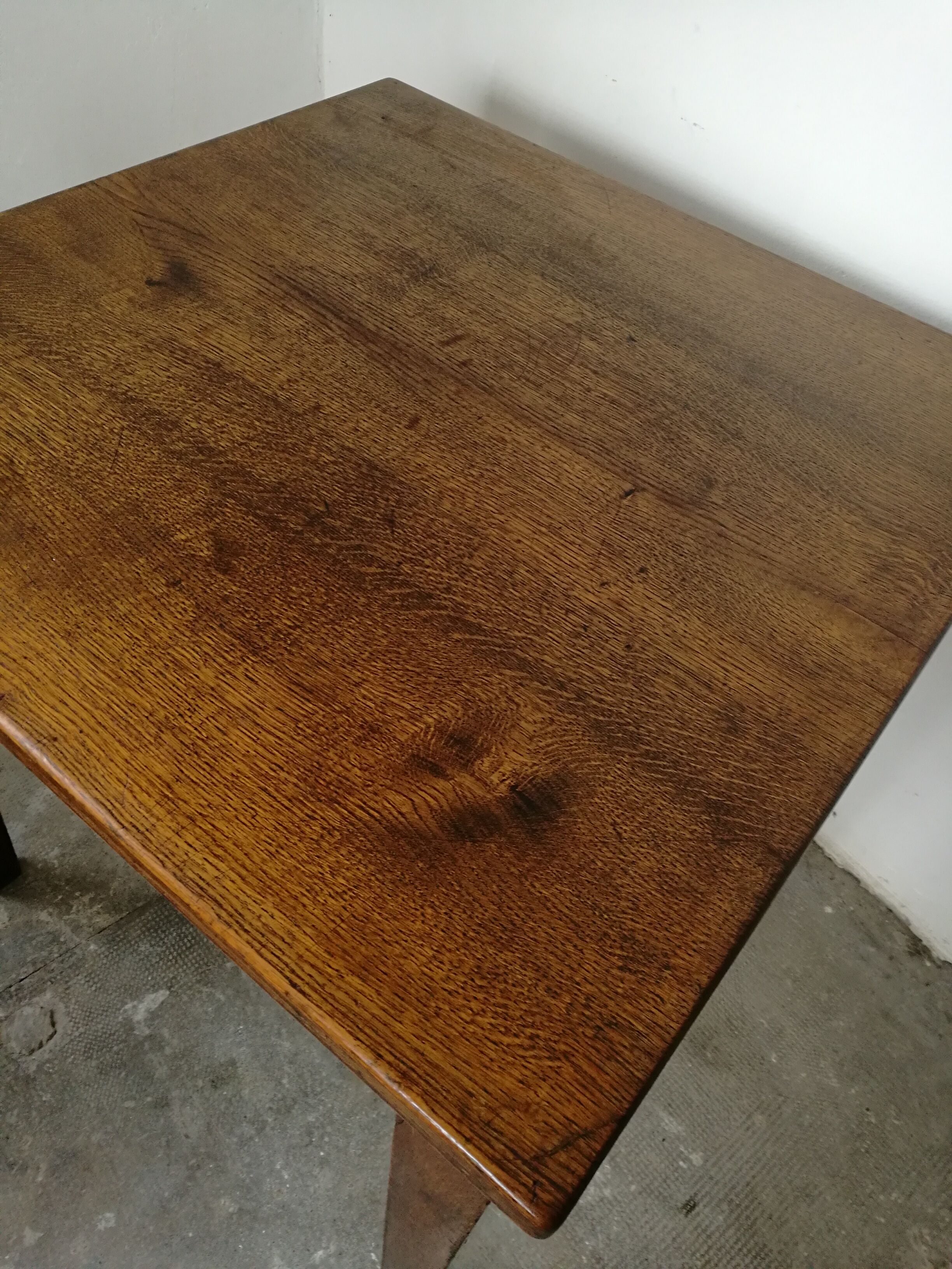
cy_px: 634
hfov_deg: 51.4
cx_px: 476
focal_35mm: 27
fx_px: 990
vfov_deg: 65.3
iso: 200
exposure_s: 1/50
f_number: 2.2
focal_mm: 4.5
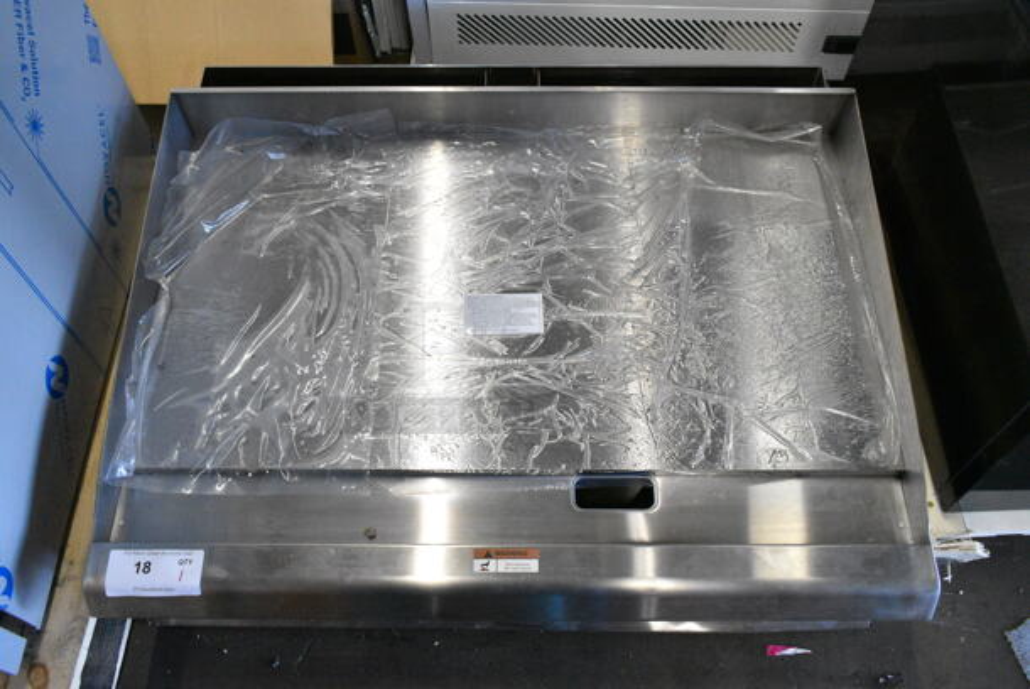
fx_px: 945
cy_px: 344
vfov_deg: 40.1
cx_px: 515
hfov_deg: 57.2
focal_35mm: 33
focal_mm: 22
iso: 6400
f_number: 7.1
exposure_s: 1/200
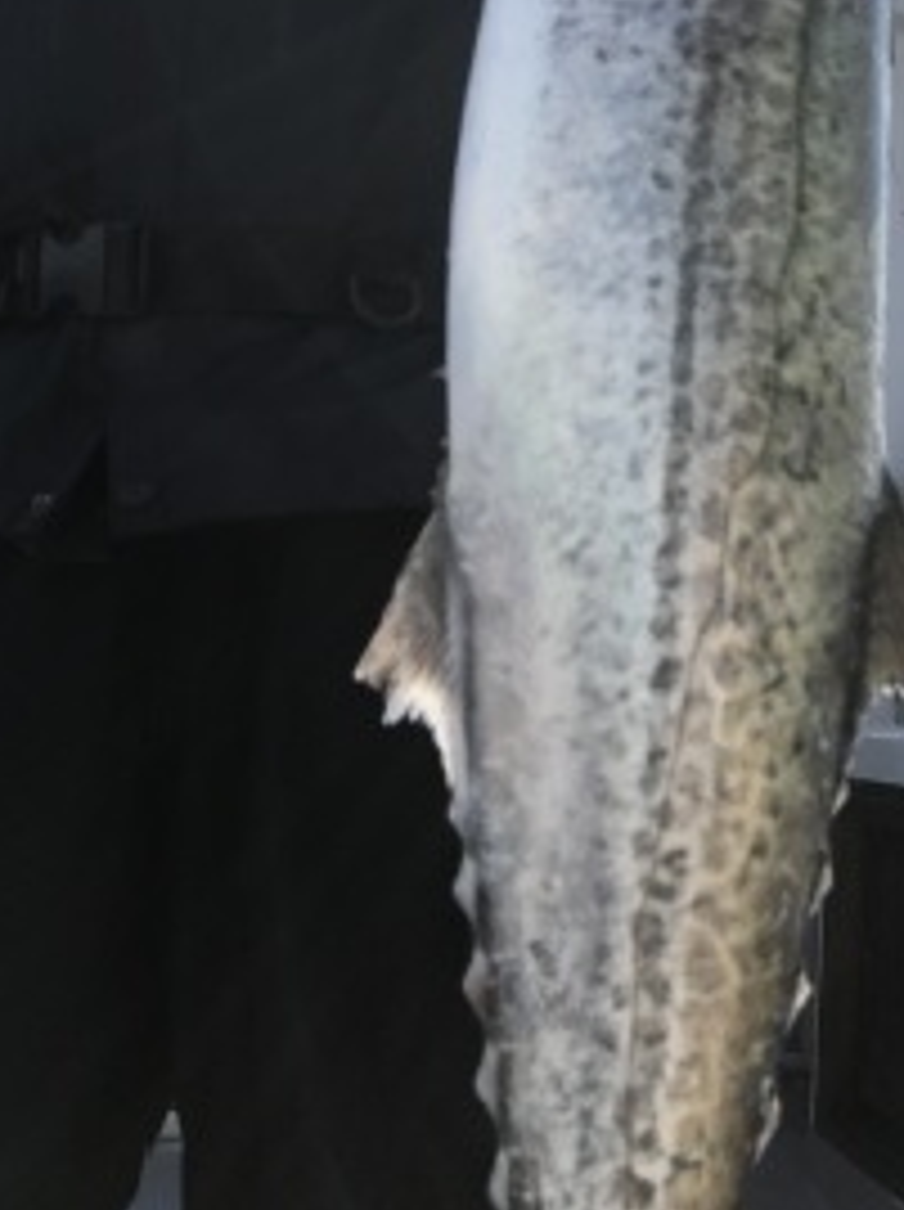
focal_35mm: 51
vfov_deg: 35.9
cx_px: 389
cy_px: 189
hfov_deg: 28.5
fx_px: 1780
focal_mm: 3.99
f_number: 1.8
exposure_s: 1/2227
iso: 20
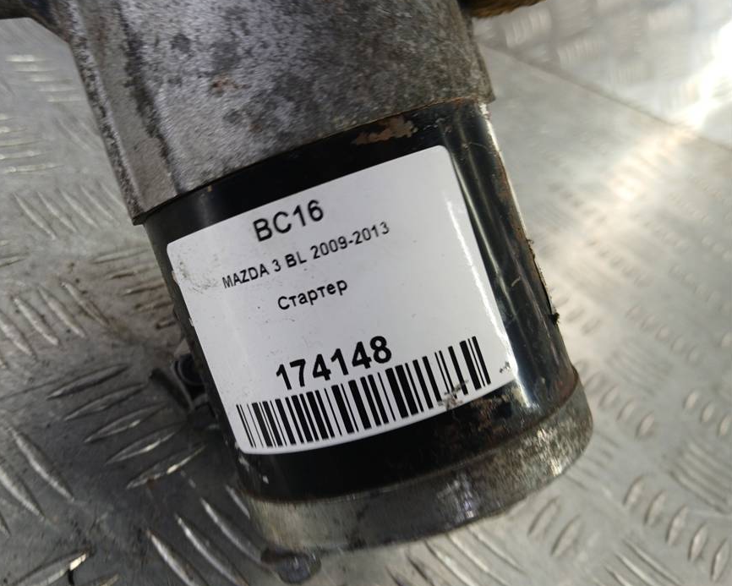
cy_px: 273
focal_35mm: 30
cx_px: 303
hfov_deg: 58.4
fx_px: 650
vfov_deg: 48.5
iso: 64
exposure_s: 1/50
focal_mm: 3.98
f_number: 1.8
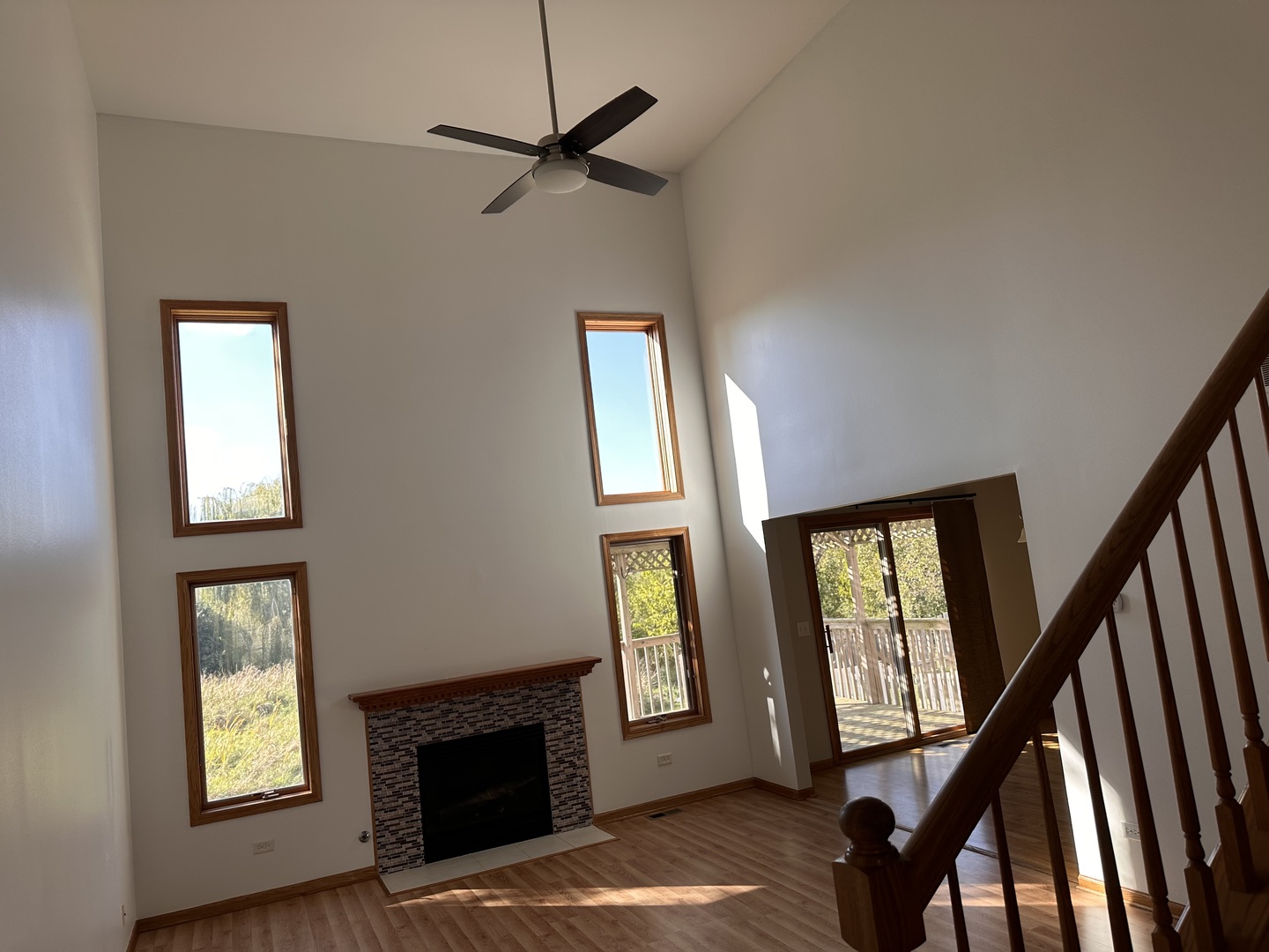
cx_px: 634
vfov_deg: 56.8
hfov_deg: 71.6
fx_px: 880
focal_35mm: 24
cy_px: 476
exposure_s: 1/298
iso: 80
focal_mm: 6.86
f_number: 1.78
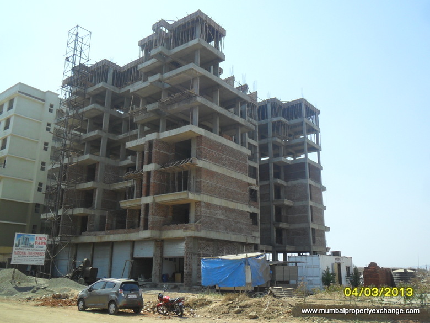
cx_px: 215
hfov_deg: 56.8
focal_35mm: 32
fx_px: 398
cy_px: 162
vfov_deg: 44.2
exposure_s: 1/750
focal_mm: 5.7
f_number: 3.7
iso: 100
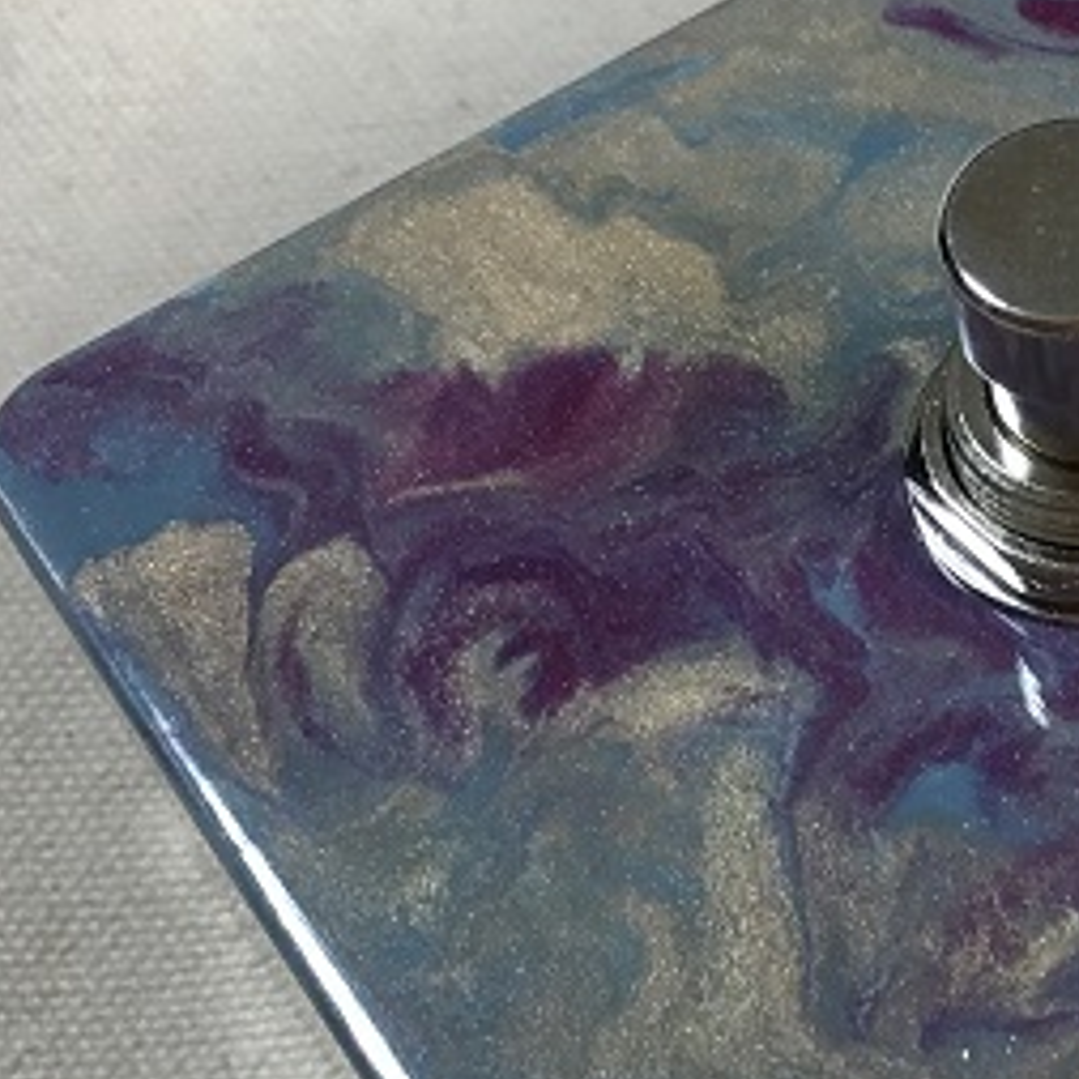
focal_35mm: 102
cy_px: 495
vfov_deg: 17.1
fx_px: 3597
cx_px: 1373
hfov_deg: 16.2
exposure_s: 1/33
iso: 125
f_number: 2.2
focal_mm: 4.15
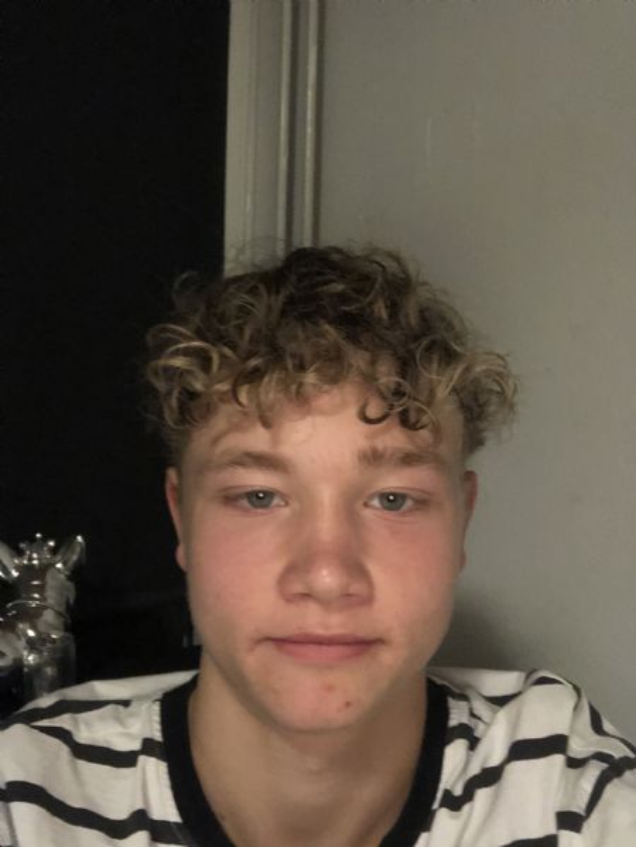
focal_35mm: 32
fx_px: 783
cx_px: 318
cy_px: 424
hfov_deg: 44.2
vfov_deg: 56.8
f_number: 2.2
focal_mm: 2.87
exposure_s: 1/16
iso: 500
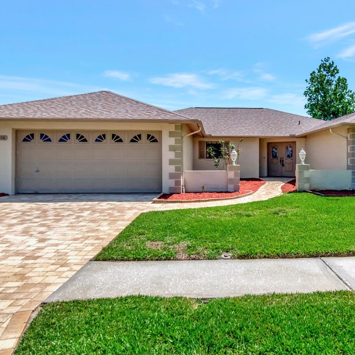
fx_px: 299
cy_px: 156
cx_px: 231
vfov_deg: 61.2
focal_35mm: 26
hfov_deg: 60.2
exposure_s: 1/3200
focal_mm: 11
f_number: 8
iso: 1000
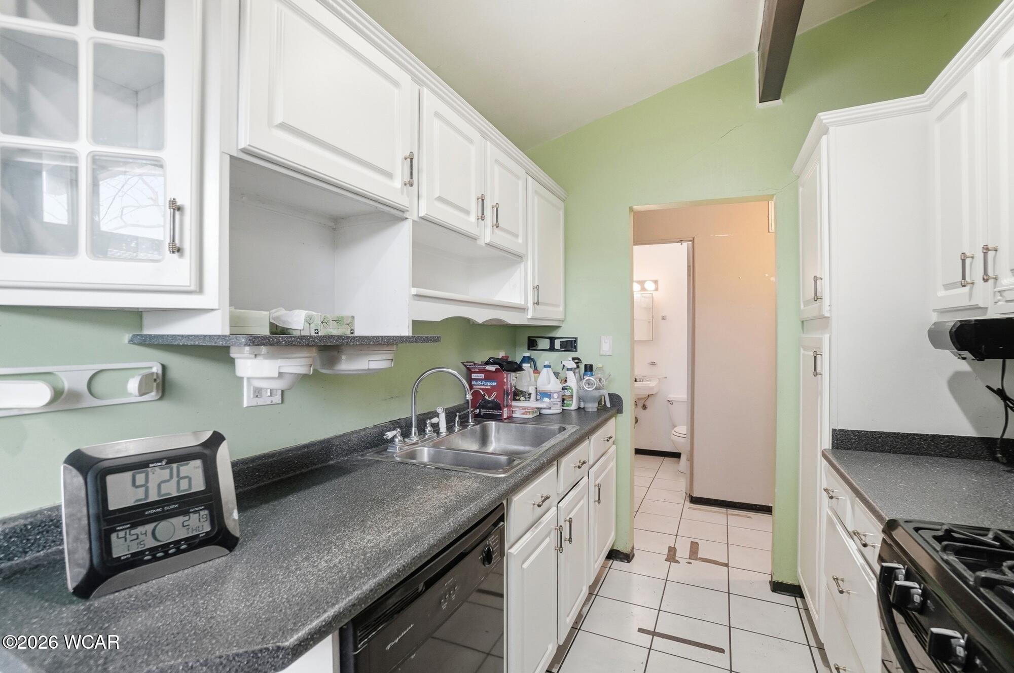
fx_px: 422
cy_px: 336
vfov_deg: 77.2
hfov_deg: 100.5
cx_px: 507
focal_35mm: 15
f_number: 5.6
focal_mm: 10
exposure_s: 1/60
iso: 125
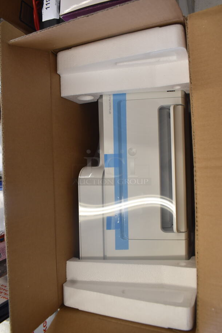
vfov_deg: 67.3
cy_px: 166
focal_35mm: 27
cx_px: 111
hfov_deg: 48.0
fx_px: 249
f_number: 5.6
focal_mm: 18
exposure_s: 1/60
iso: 400
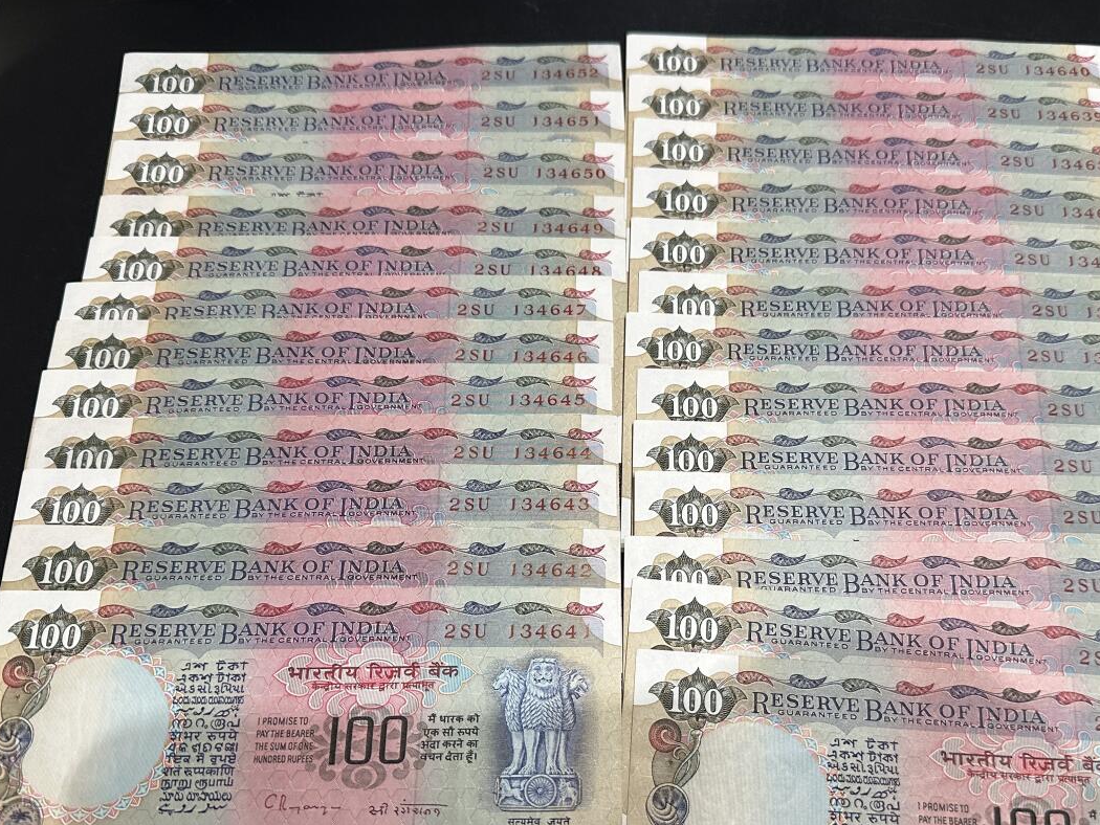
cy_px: 488
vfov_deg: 44.0
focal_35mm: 32
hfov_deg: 56.6
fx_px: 1017
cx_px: 620
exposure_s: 1/100
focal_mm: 6.86
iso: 200
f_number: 1.78
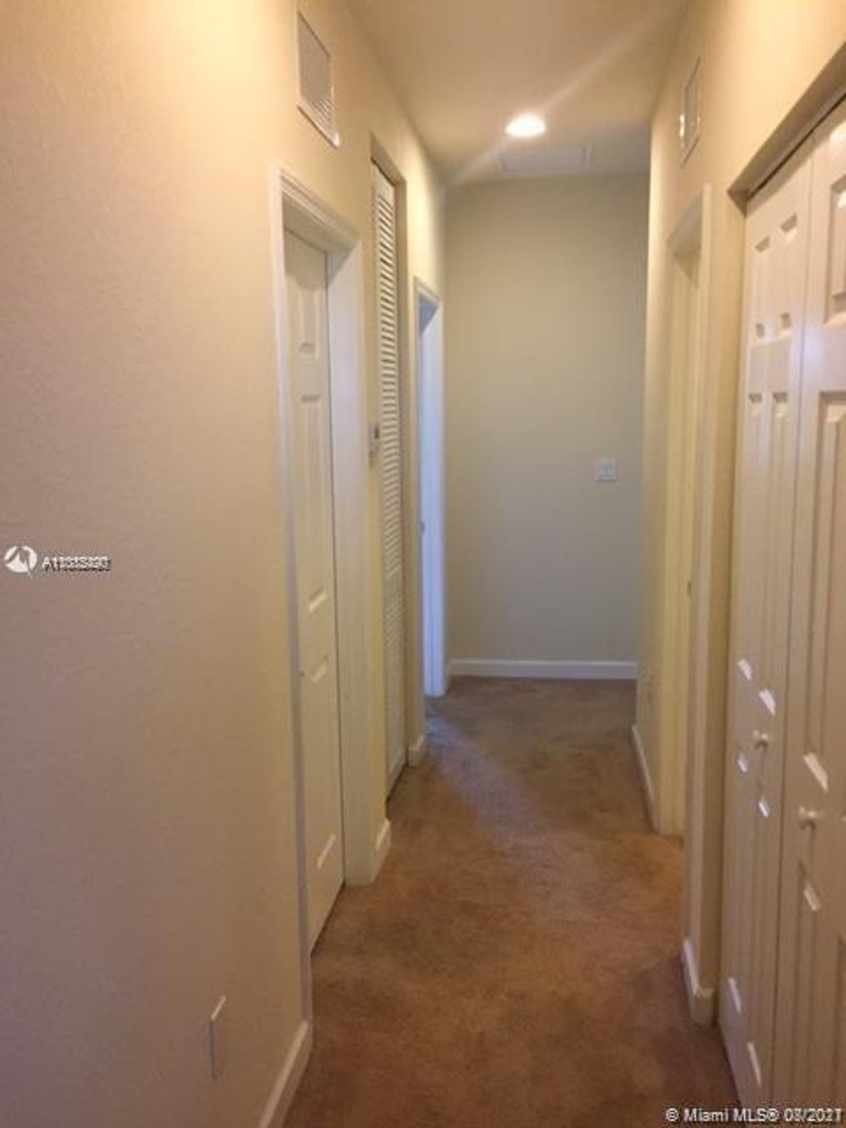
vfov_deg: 61.7
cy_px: 564
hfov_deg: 48.2
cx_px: 423
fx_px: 945
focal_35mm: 29
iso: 200
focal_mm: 4.15
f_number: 2.2
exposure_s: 1/30
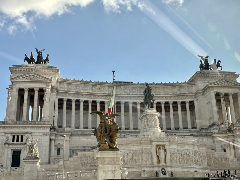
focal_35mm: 48
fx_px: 333
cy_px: 90
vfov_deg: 30.3
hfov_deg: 39.7
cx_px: 120
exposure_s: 1/911
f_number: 1.78
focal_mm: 6.86
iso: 64
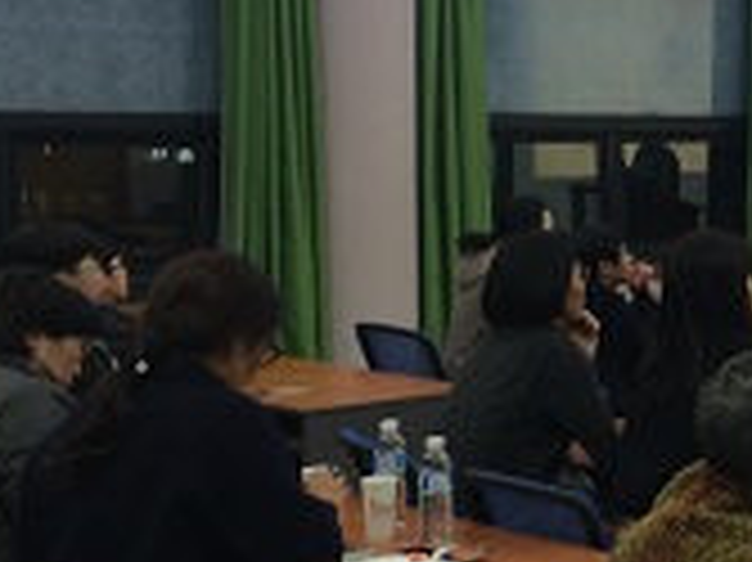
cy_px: 238
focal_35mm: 85
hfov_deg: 20.8
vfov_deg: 17.3
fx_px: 1845
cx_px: 1004
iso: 64
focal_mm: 4.15
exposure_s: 1/30
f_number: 2.2
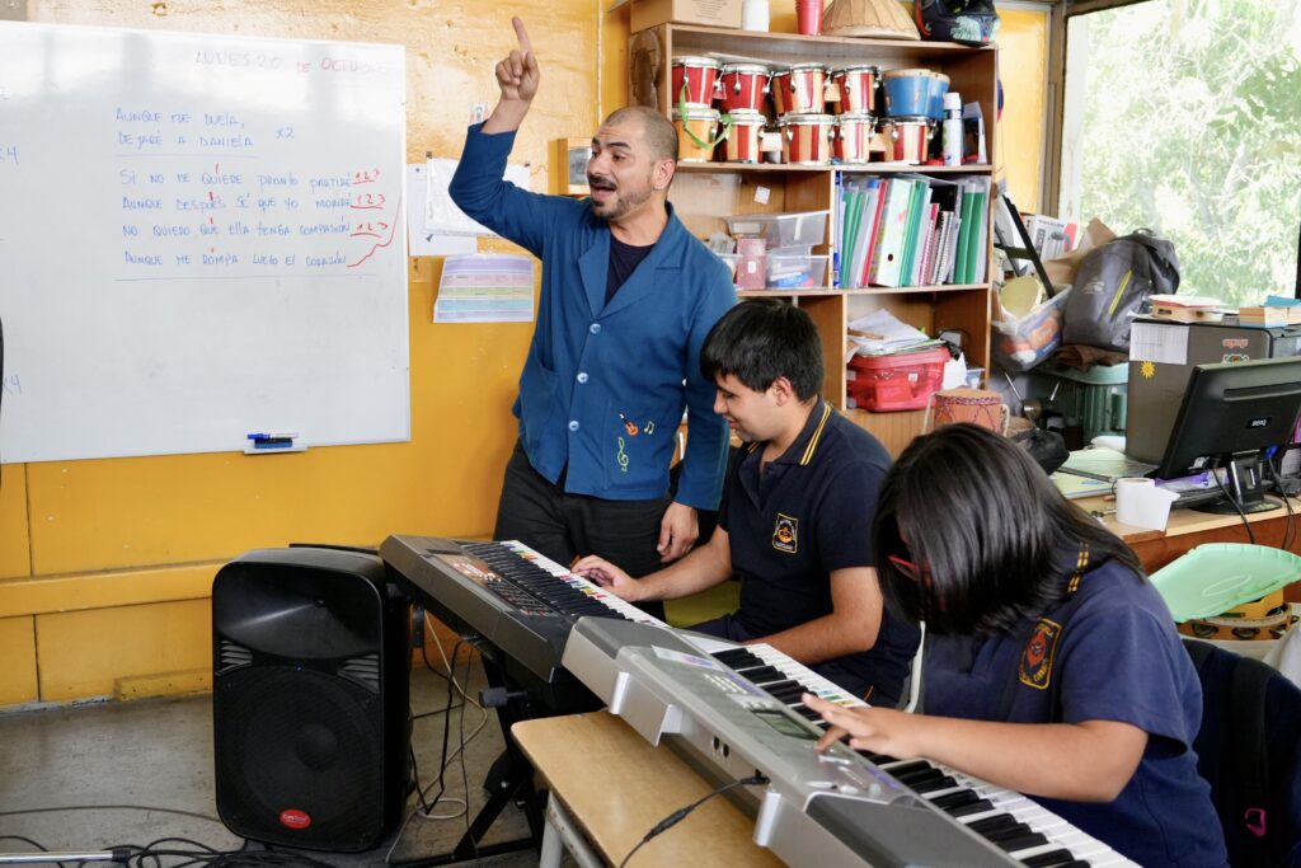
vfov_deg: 36.9
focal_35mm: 36
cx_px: 650
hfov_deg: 53.1
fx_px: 1301
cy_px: 434
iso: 1250
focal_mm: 24
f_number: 4
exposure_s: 1/160
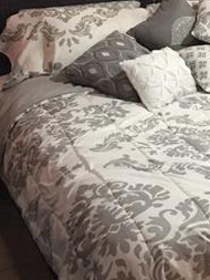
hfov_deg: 16.8
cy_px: 41
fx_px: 711
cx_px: 136
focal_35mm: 88
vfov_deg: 21.8
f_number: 2.2
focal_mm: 4.15
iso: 200
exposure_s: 1/30
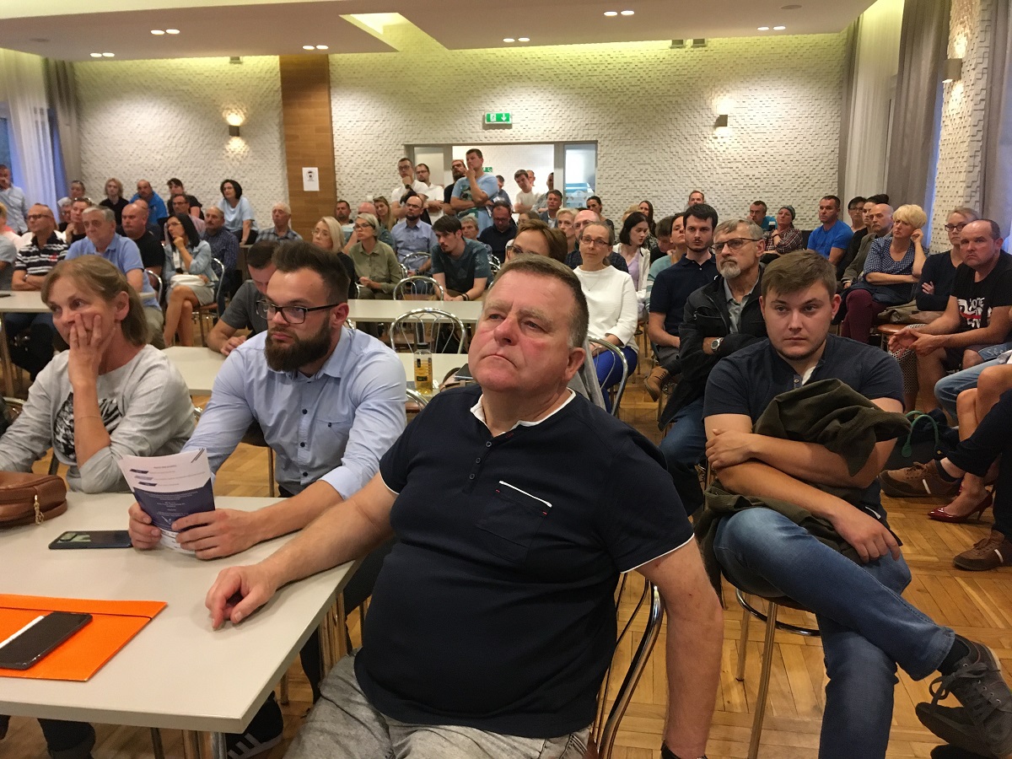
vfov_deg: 48.2
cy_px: 380
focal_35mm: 29
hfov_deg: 61.7
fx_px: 848
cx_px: 506
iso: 200
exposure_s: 1/25
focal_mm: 4.15
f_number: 2.2
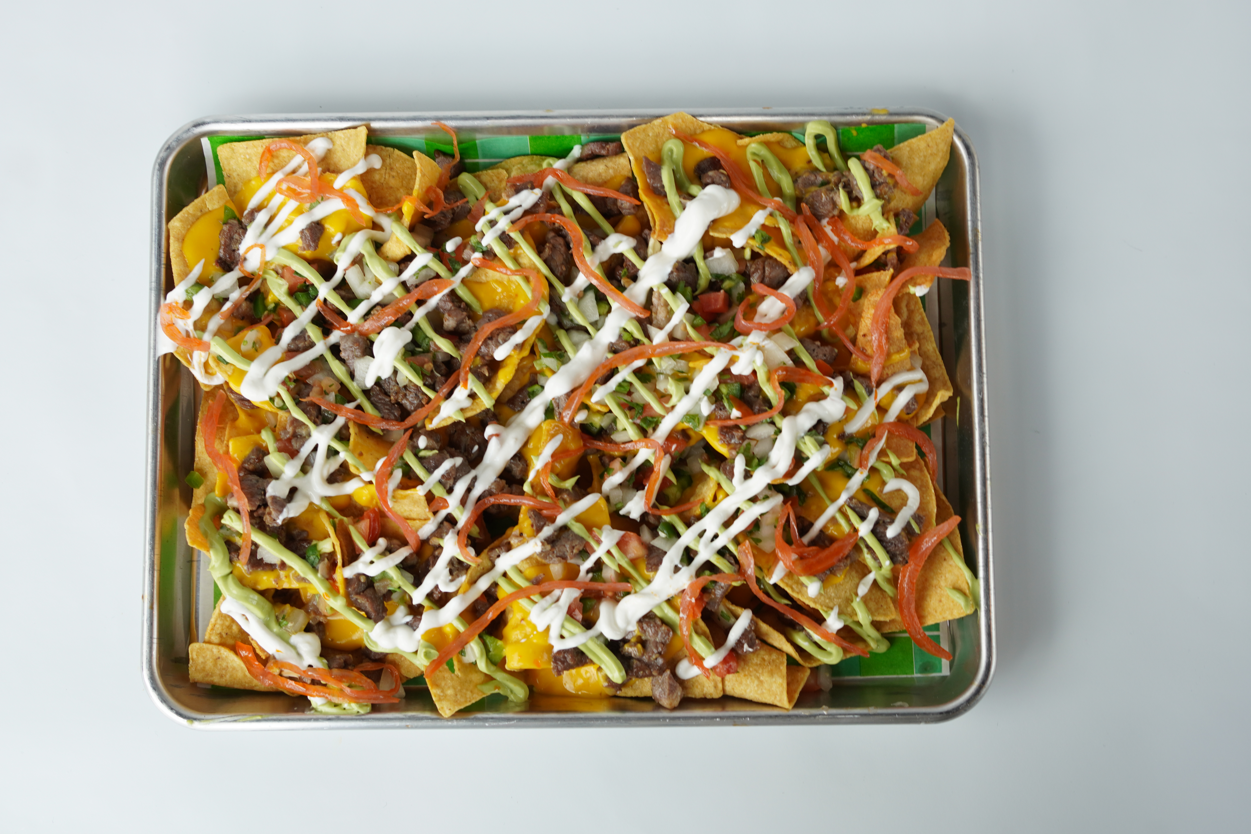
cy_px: 417
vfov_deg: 25.8
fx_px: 1824
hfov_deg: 37.9
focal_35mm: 52
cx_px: 626
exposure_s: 1/40
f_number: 5.6
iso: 160
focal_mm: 35
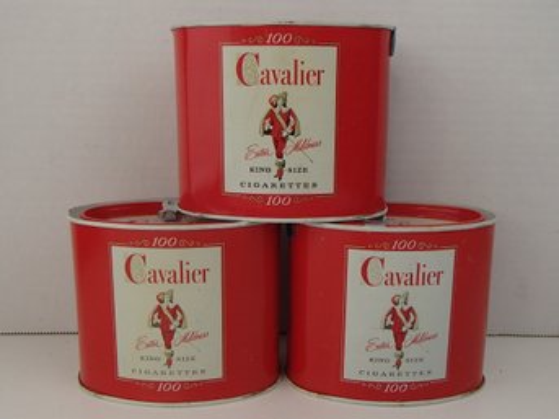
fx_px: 597
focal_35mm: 37
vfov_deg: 38.6
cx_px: 280
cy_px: 210
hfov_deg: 50.2
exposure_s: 1/160
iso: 160
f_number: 4.7
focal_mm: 6.64
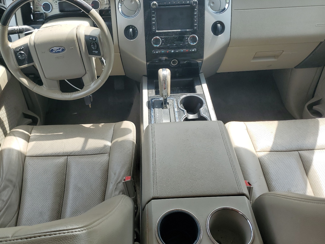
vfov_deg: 48.2
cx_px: 148
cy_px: 114
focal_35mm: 29
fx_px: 272
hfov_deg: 61.5
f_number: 1.5
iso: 50
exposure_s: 1/625
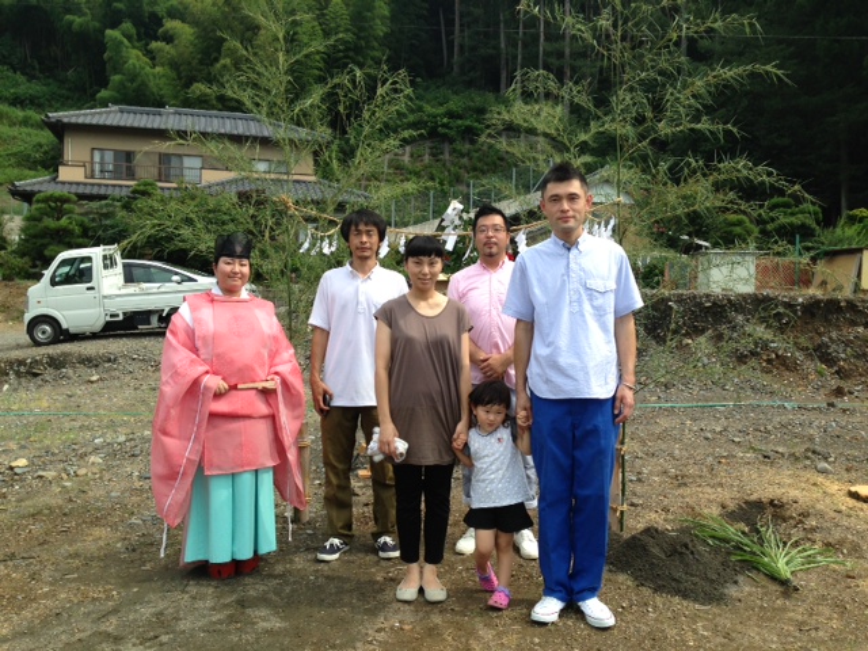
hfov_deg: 55.4
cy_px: 326
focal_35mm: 33
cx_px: 434
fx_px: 827
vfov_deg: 42.9
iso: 50
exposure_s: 1/834
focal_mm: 4.13
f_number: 2.4
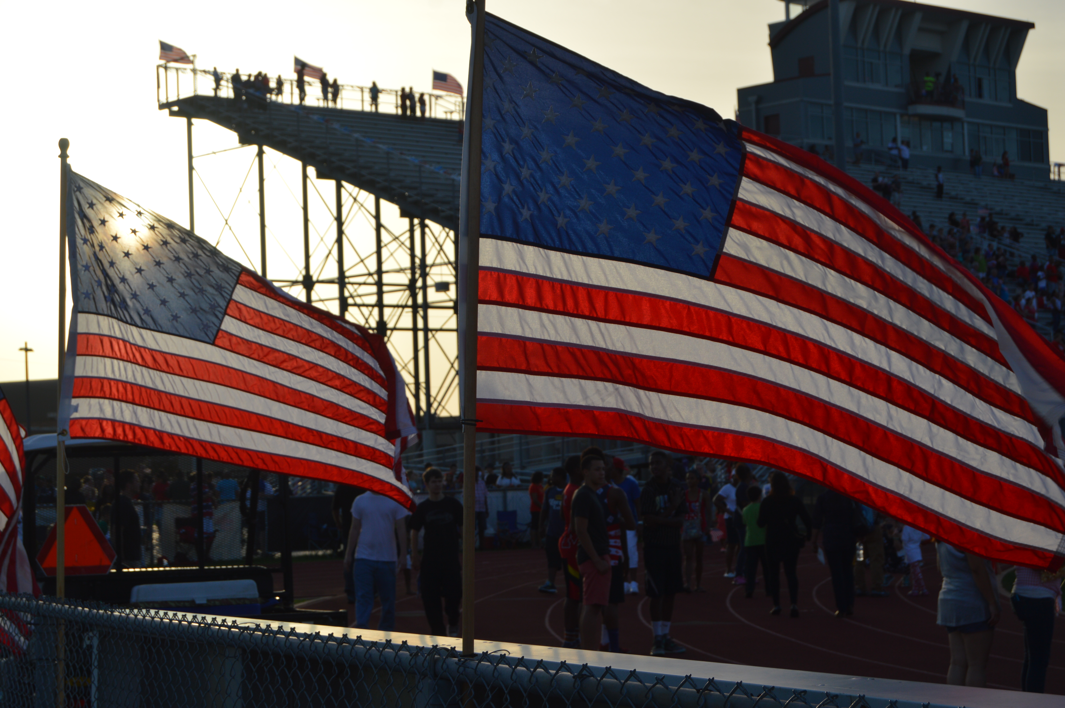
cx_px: 532
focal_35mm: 78
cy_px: 354
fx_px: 2305
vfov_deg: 17.5
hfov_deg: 26.0
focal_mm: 52
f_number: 8
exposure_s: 1/250
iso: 100
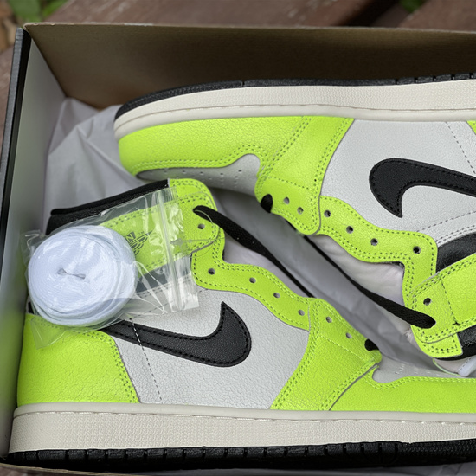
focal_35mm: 76
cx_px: 299
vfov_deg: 22.8
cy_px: 239
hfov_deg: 22.7
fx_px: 1182
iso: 25
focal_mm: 7.5
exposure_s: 1/176
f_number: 2.2
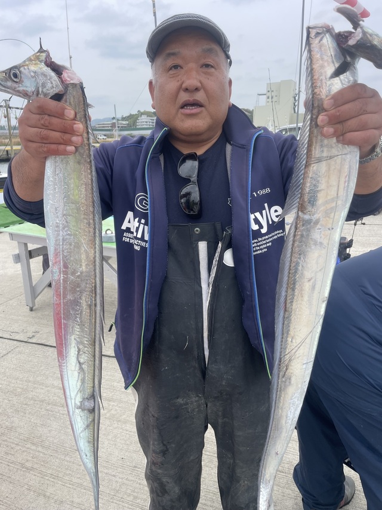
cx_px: 191
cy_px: 255
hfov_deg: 53.0
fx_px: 383
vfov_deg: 67.3
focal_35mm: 26
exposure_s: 1/1366
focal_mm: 4.2
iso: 32
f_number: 1.6
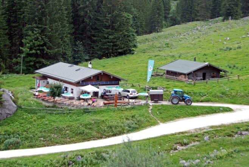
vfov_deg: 23.8
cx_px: 124
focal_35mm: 57
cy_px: 84
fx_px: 395
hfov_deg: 35.0
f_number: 5
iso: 160
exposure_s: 1/100
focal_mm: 38
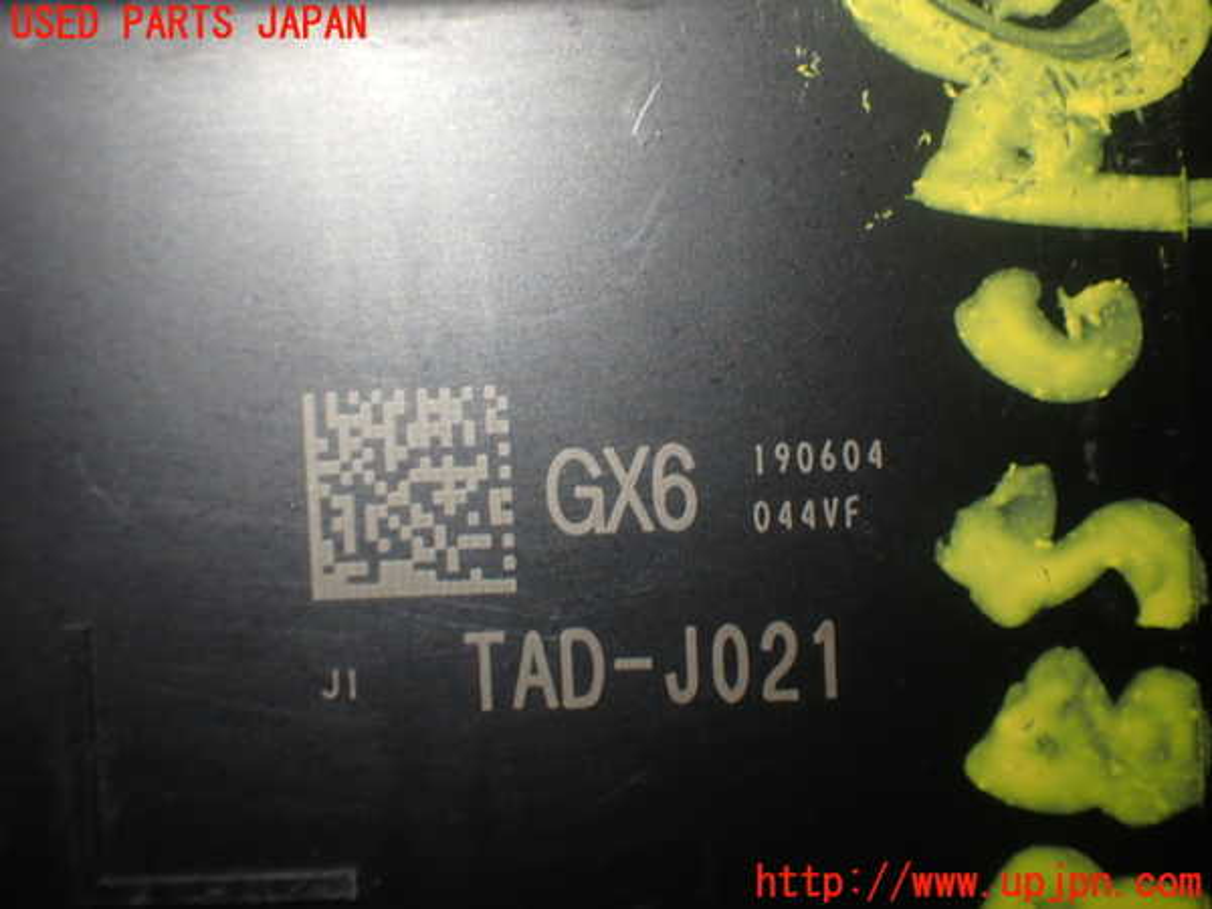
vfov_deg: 30.9
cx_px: 606
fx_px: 1646
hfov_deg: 40.4
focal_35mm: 47
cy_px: 454
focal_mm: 8.4
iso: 200
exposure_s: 1/60
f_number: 3.1
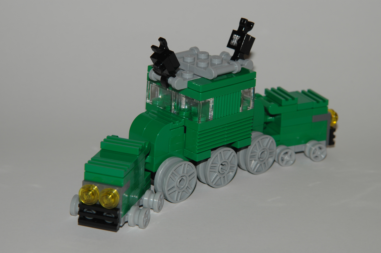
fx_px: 1459
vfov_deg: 9.9
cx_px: 190
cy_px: 126
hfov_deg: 14.9
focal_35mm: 138
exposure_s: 1/60
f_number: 11
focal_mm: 92
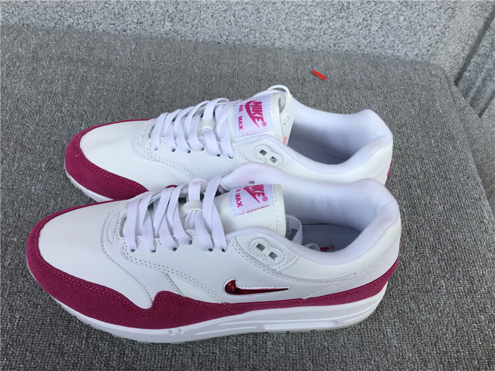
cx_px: 248
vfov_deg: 45.4
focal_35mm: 31
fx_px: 443
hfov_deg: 58.4
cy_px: 186
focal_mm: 3.3
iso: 25
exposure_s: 1/488
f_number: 2.4
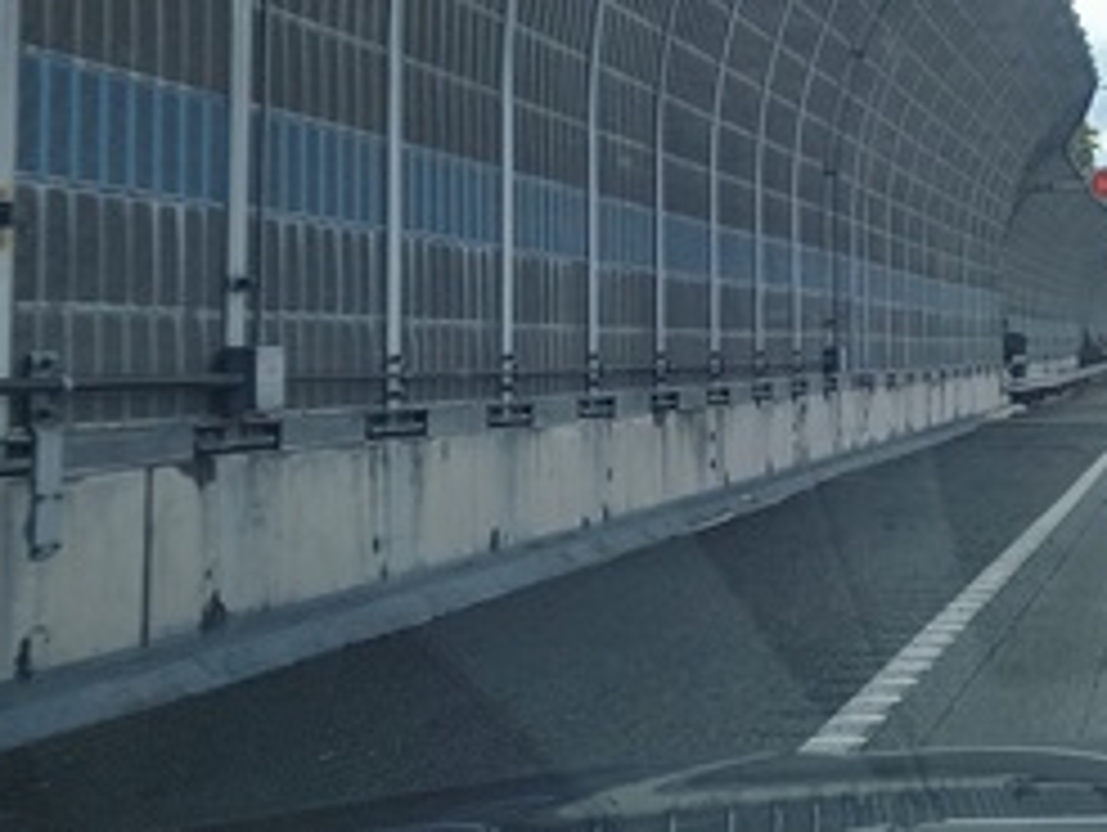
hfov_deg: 28.5
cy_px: 432
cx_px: 1022
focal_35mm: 65
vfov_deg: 22.6
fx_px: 2081
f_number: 1.8
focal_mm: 4.65
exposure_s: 1/463
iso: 50
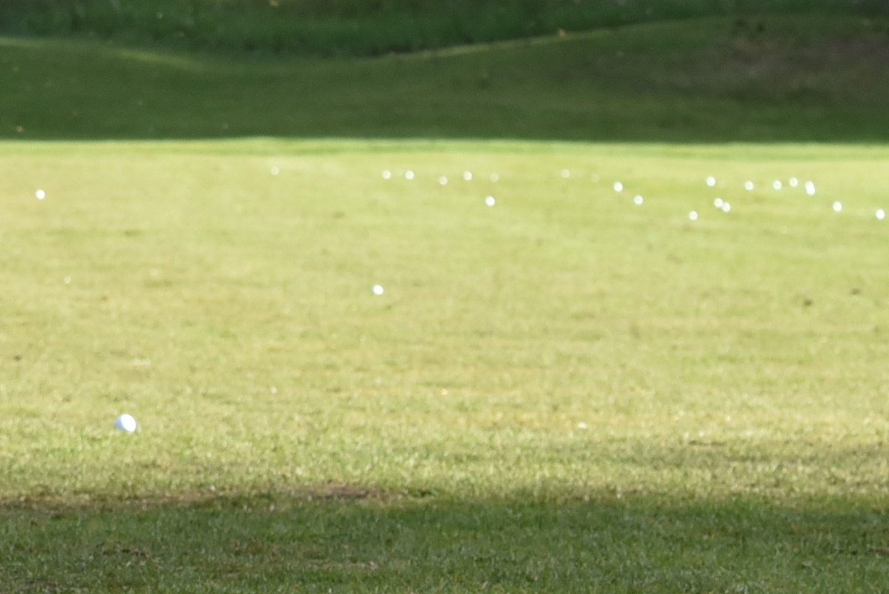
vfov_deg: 3.9
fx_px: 8670
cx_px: -788
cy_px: -388
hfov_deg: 5.8
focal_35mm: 351
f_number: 7.1
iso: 500
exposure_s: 1/400
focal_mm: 70
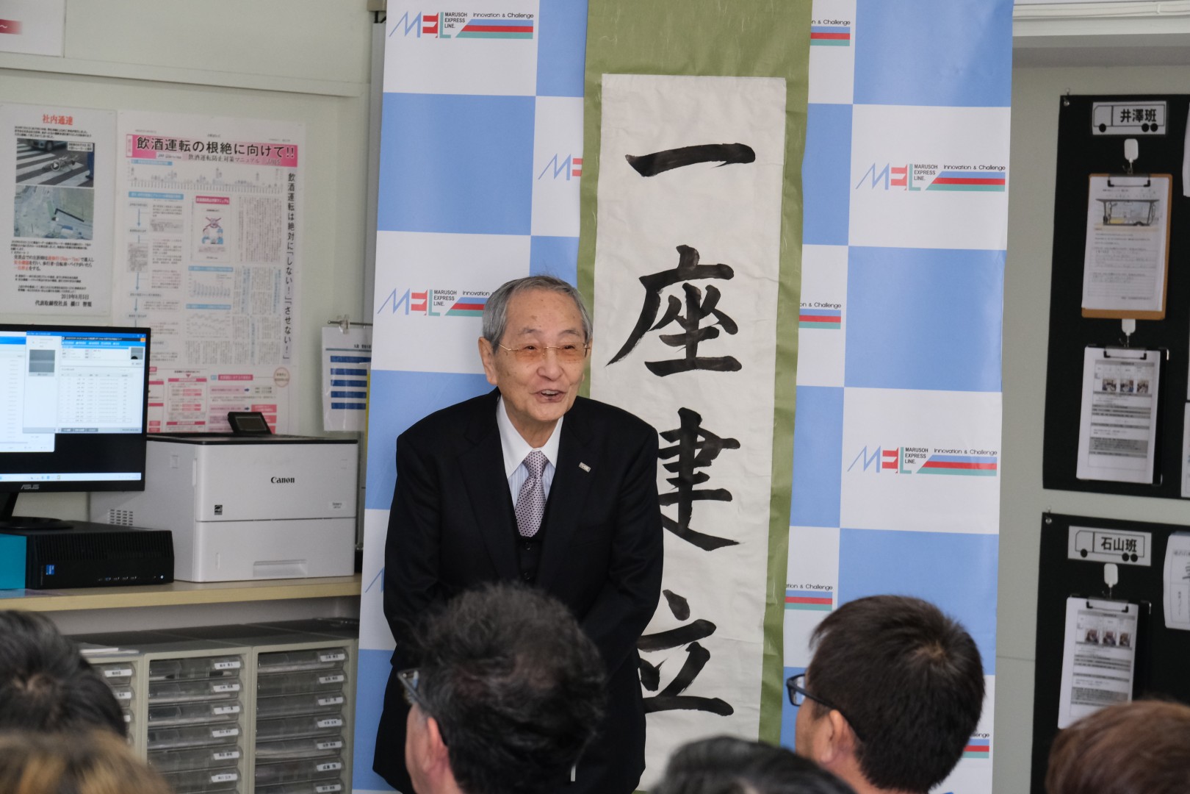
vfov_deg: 13.0
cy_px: 397
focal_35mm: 105
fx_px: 3471
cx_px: 595
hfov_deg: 19.5
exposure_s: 1/100
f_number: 5
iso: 2500
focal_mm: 70
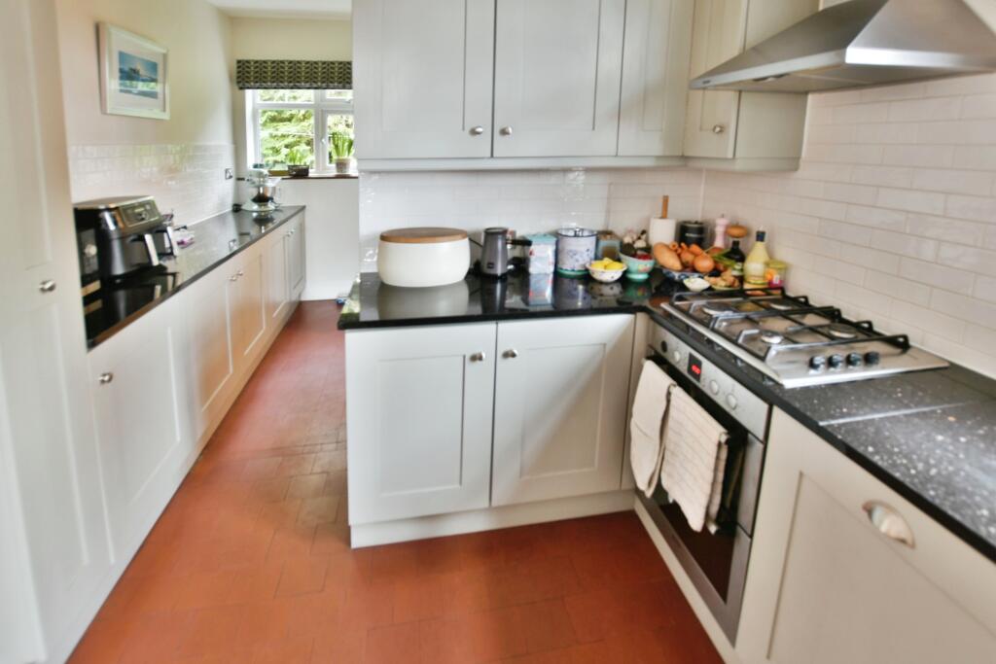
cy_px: 332
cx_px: 498
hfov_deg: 100.4
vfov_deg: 77.3
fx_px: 415
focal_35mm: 15
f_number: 3.5
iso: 100
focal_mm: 10
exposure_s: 1/8
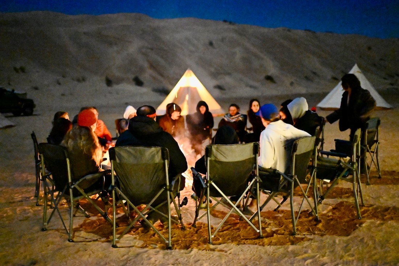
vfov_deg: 37.9
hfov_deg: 54.4
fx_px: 388
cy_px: 133
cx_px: 200
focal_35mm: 35
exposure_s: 1/30
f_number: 1.4
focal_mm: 35
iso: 64000
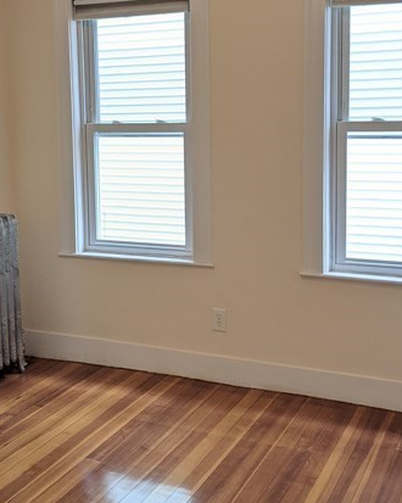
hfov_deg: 30.8
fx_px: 729
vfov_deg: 37.9
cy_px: 192
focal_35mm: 49
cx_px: 167
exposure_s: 1/120
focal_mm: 4.38
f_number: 1.73
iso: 73
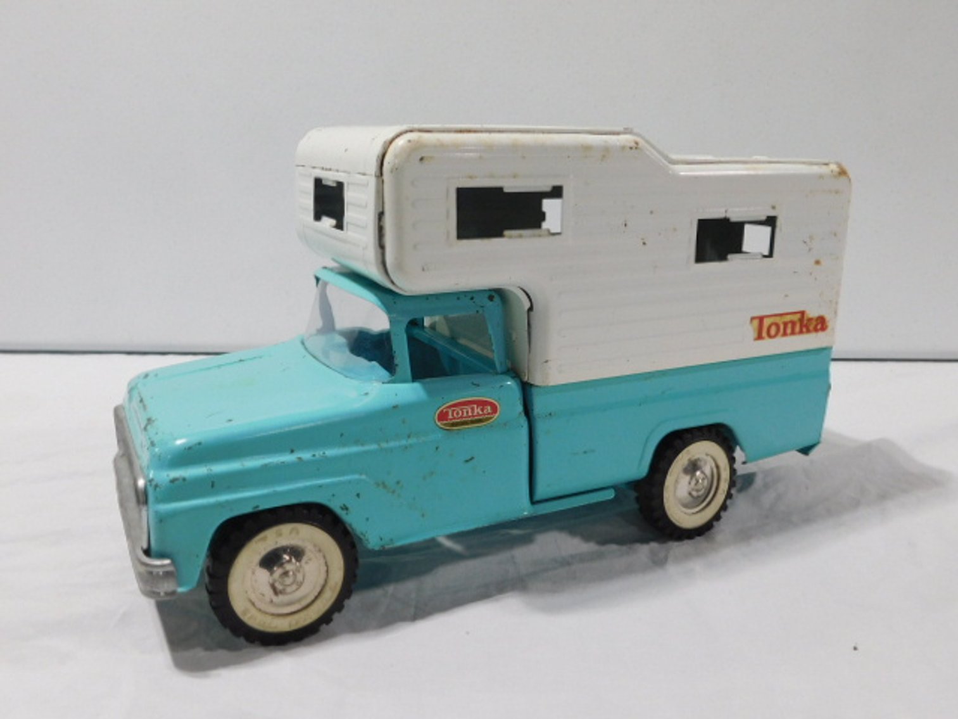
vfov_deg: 46.8
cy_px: 360
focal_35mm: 30
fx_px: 830
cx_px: 479
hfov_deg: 60.0
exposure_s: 1/30
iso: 160
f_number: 3.2
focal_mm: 5.3
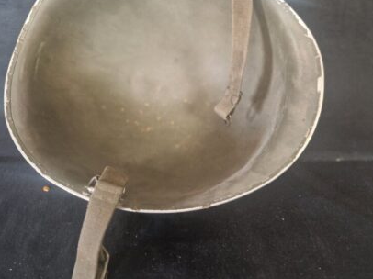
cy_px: 83
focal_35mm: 34
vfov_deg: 41.0
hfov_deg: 53.9
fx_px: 366
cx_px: 199
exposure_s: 1/25
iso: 500
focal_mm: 5.4
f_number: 1.8
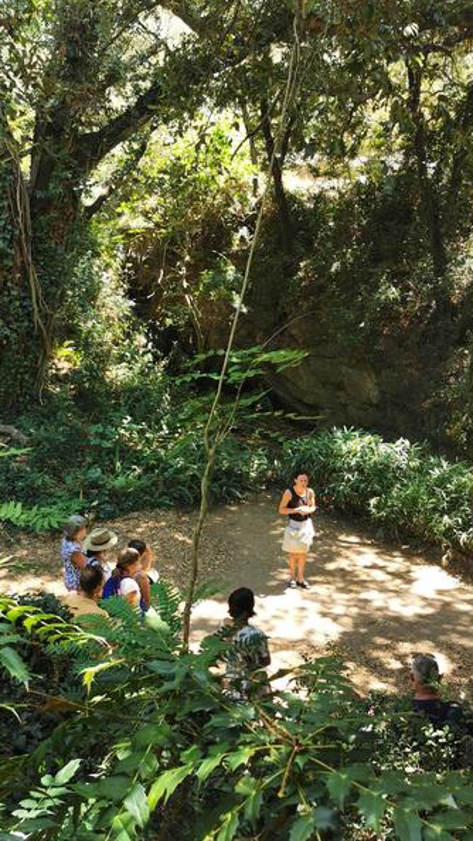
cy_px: 419
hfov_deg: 35.4
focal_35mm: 33
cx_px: 171
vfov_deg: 59.5
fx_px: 736
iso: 50
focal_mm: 5.56
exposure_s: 1/114
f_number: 1.6
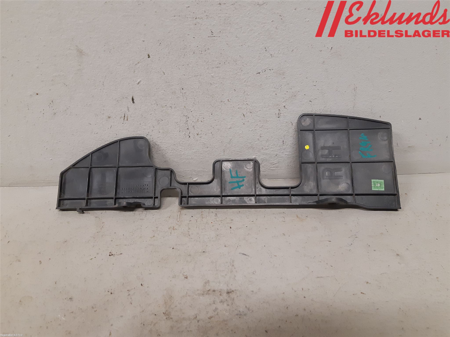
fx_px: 338
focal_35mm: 26
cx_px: 225
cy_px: 168
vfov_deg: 53.1
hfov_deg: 67.3
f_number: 1.7
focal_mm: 3.93
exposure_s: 1/50
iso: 200
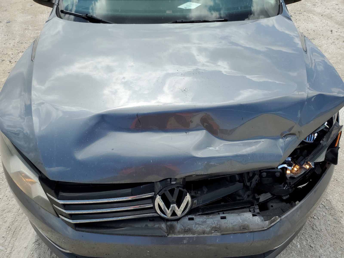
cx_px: 172
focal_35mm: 26
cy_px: 129
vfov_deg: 53.1
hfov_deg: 67.3
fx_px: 258
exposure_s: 1/2500
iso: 50
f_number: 1.5
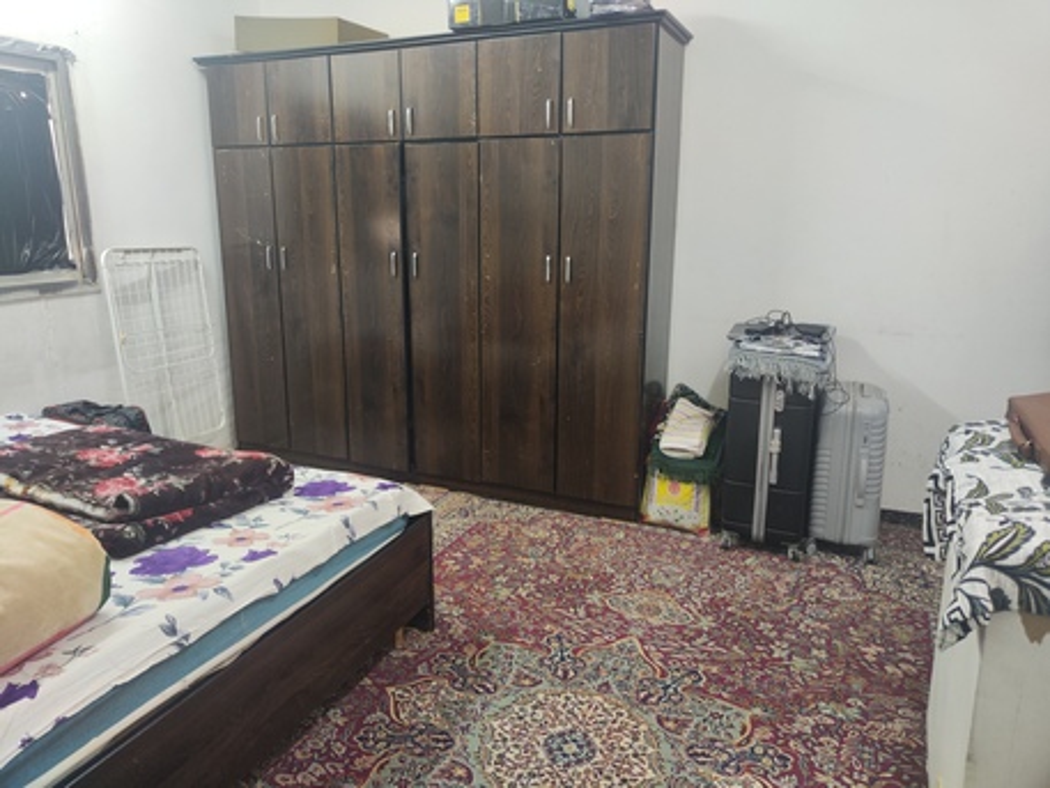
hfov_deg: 71.6
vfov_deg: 56.8
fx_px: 728
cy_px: 394
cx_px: 525
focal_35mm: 24
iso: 331
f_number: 1.88
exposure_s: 1/30
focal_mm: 5.59
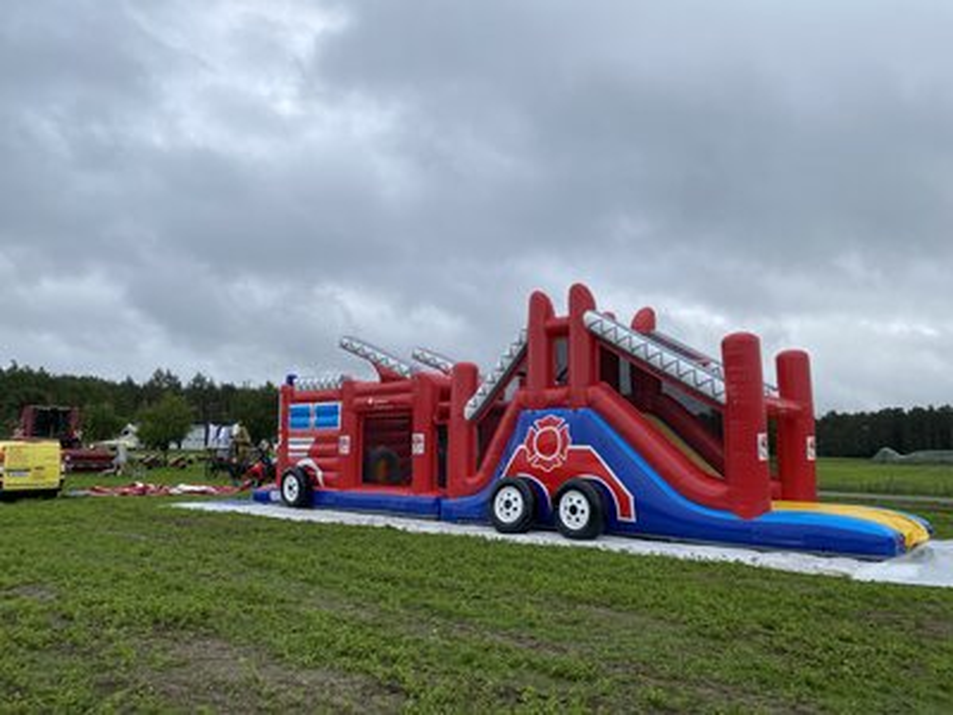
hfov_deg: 67.3
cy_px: 358
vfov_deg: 53.1
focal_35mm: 26
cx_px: 476
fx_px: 716
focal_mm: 4.25
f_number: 1.8
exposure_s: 1/1377
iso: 32
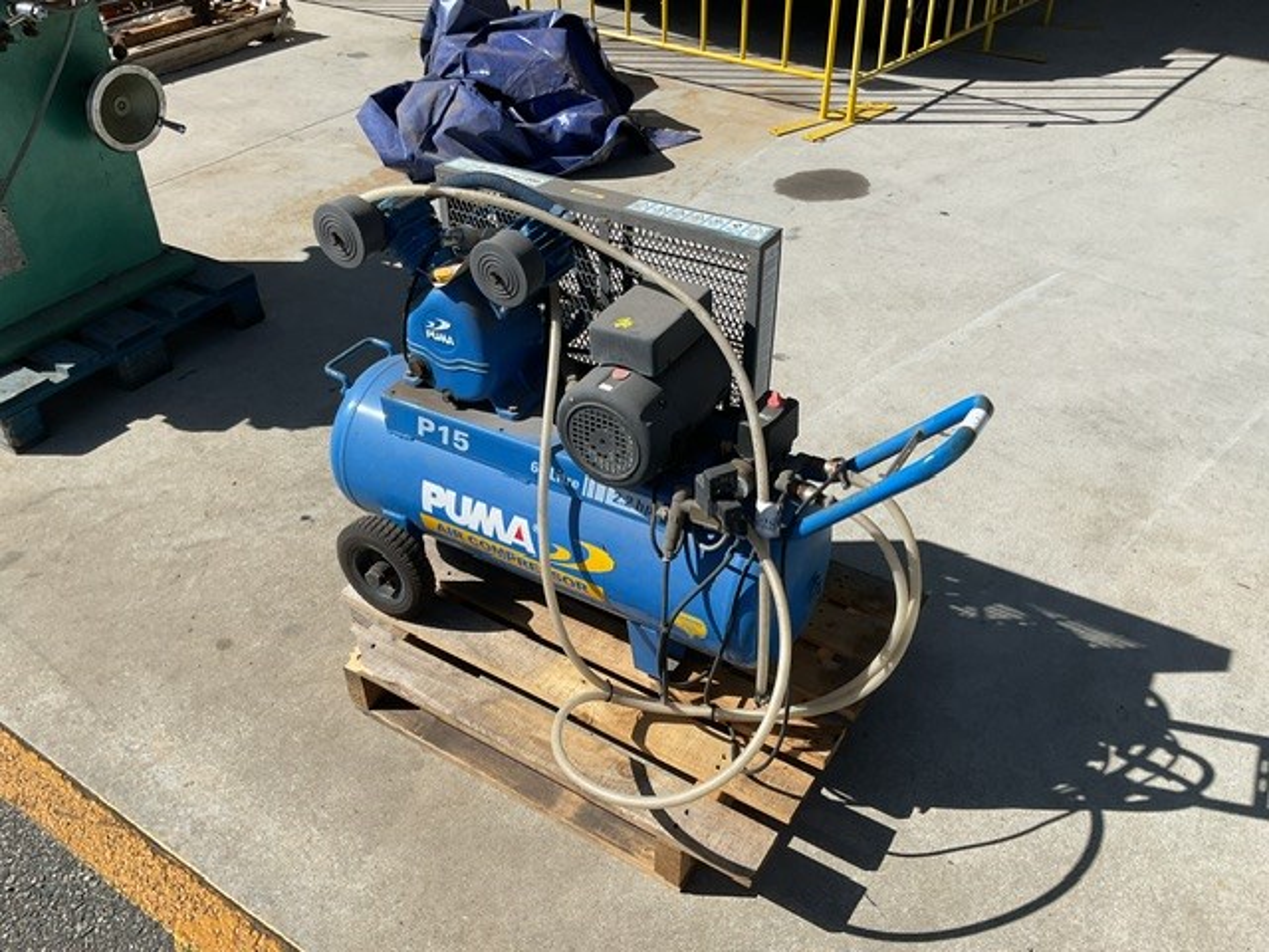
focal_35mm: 29
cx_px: 634
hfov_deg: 61.7
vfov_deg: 48.2
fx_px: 1063
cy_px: 476
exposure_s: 1/2227
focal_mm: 3
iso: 16
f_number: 1.8
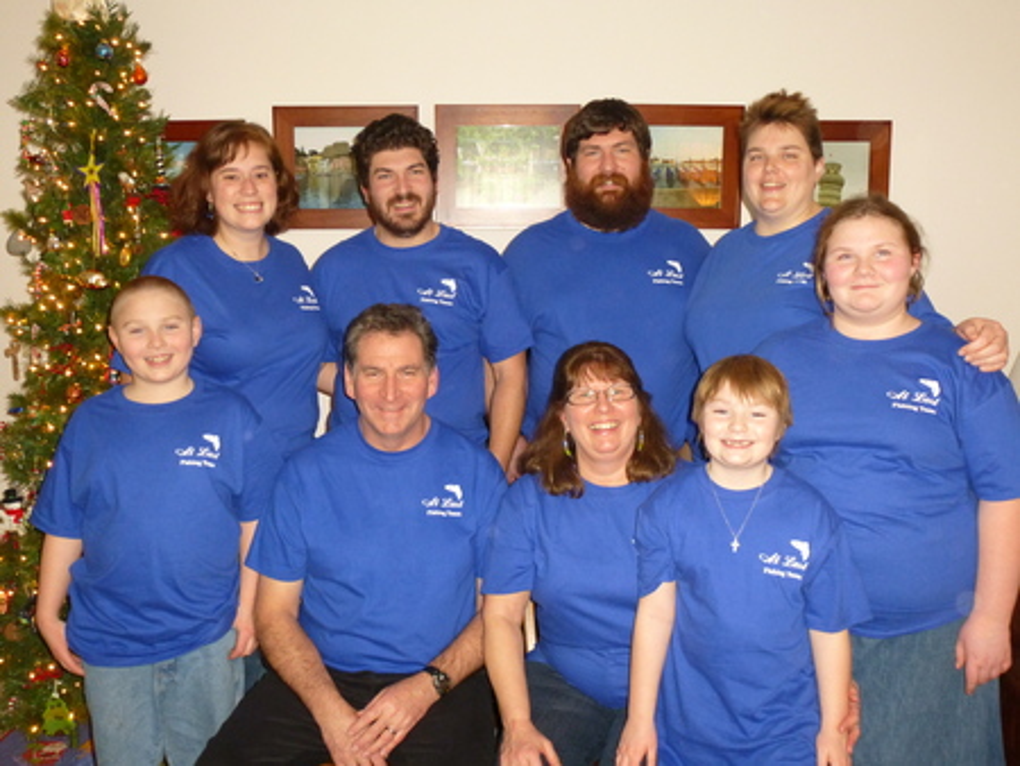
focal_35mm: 33
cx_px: 510
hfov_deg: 55.3
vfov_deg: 43.0
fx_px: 973
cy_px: 383
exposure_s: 1/60
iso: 500
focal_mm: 5.9
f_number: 3.6
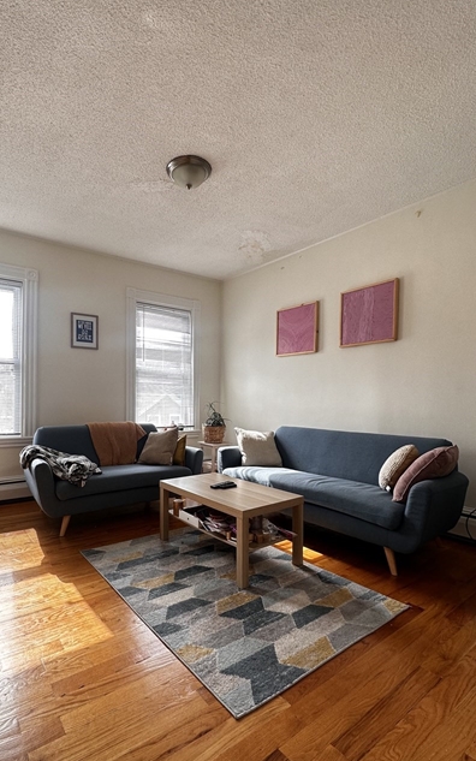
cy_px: 403
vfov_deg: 91.0
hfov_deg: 64.2
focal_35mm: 18
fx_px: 373
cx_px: 183
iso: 40
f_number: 2.2
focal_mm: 2.22
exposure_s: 1/102
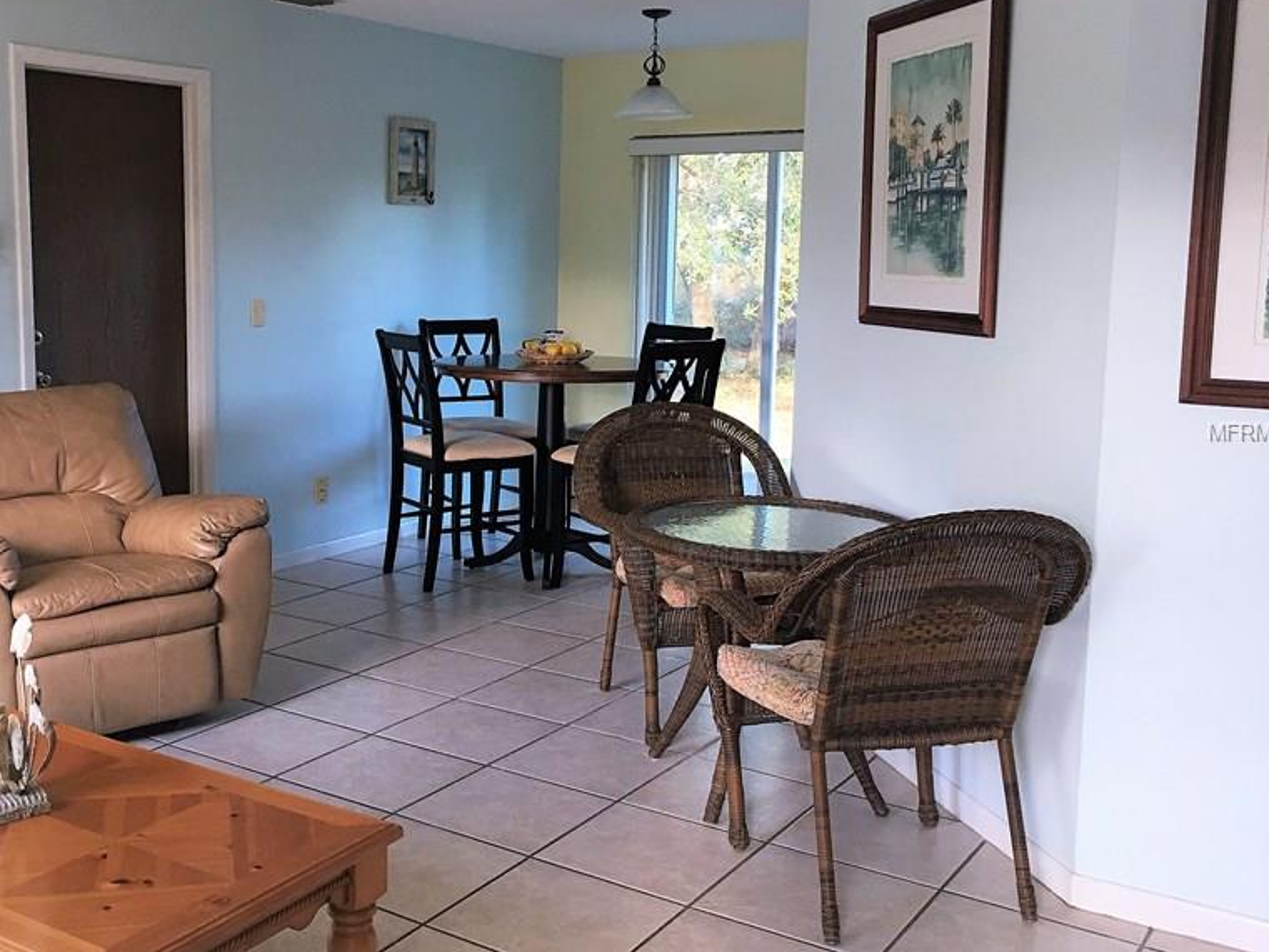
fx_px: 1430
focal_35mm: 39
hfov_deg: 47.3
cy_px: 432
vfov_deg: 36.8
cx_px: 454
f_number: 2.2
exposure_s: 1/30
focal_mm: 4.15
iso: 40
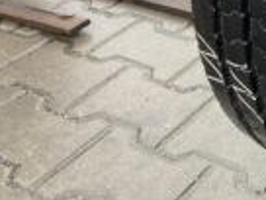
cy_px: -107
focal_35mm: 82
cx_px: 352
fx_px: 630
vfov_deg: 16.3
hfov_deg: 21.4
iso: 40
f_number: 1.8
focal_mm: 4.25
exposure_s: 1/122
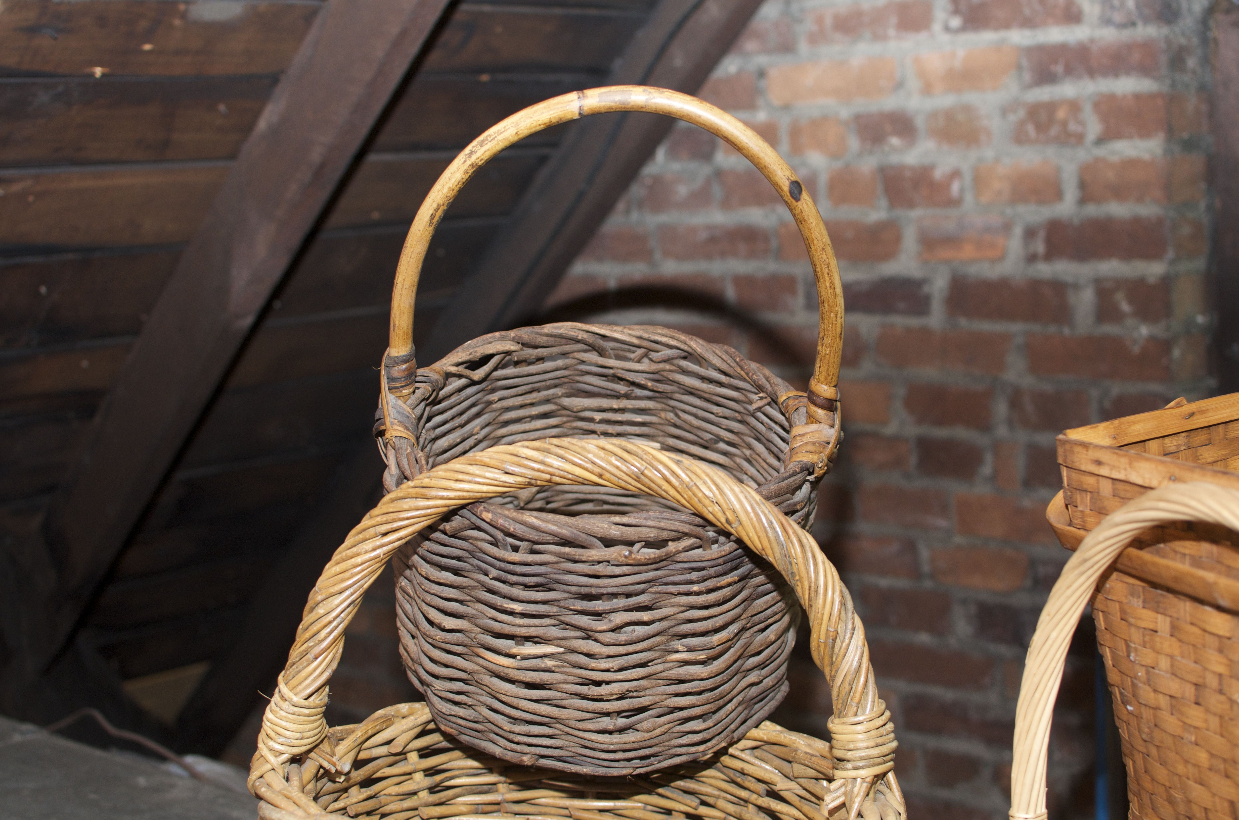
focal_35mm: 52
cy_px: 410
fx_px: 1803
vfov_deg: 25.6
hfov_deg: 37.9
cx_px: 620
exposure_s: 1/125
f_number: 2.8
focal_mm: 35
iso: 640
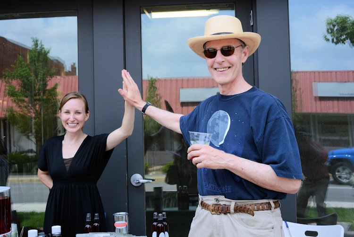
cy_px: 118
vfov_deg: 27.0
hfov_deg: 39.6
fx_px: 492
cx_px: 177
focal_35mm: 50
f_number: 11
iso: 1600
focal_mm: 50
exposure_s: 1/500
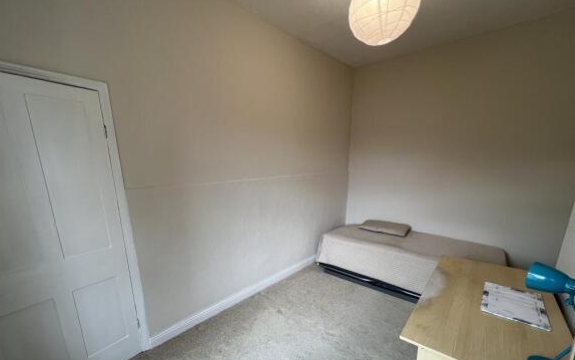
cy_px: 216
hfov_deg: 105.3
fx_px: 219
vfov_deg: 77.8
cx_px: 285
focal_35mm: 14
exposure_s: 1/100
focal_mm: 1.57
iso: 64
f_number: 1.8
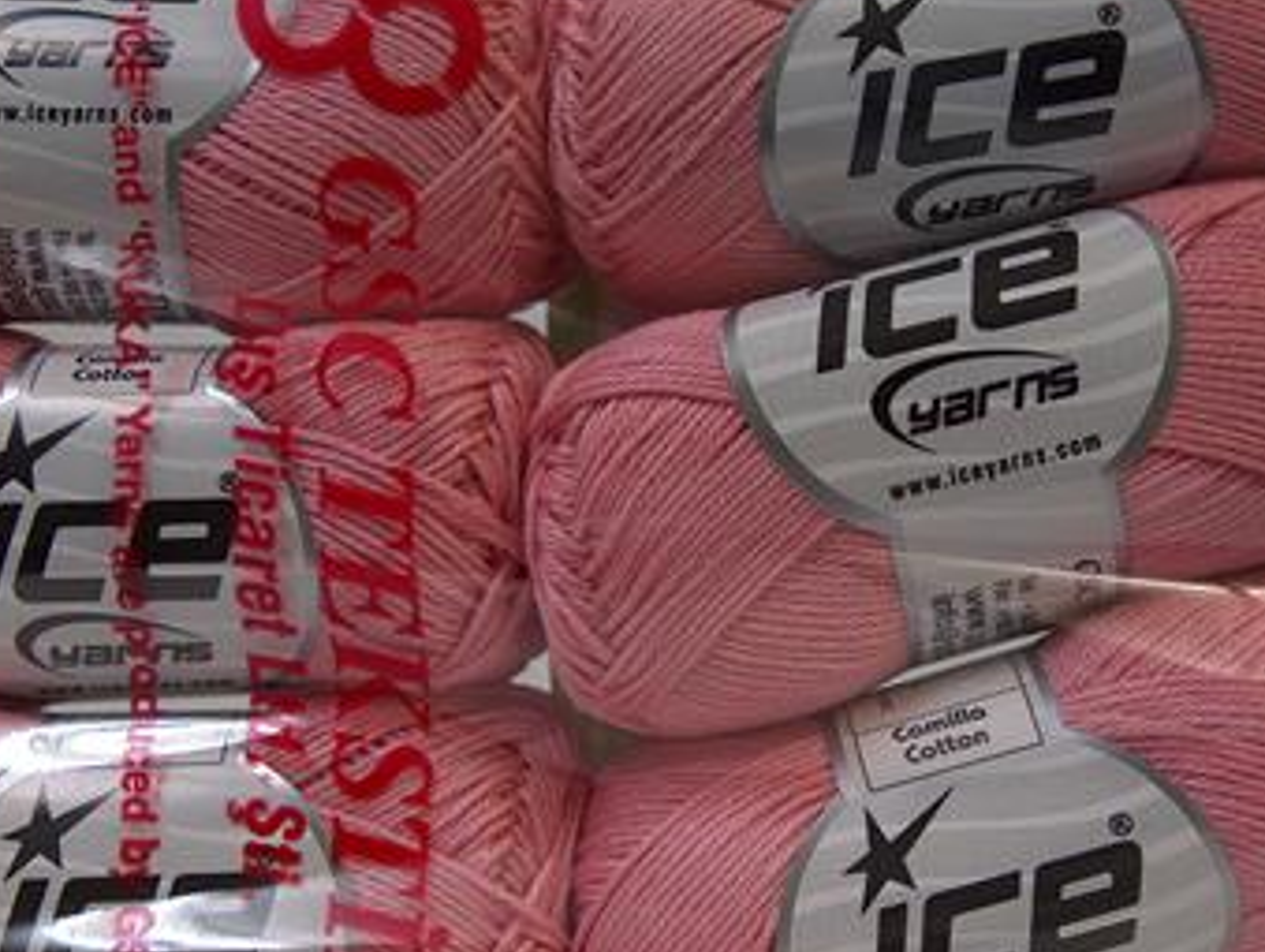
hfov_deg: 27.0
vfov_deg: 20.5
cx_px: 578
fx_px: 2634
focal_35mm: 72
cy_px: 513
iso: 200
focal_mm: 12.53
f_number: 2.9
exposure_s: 1/36.7
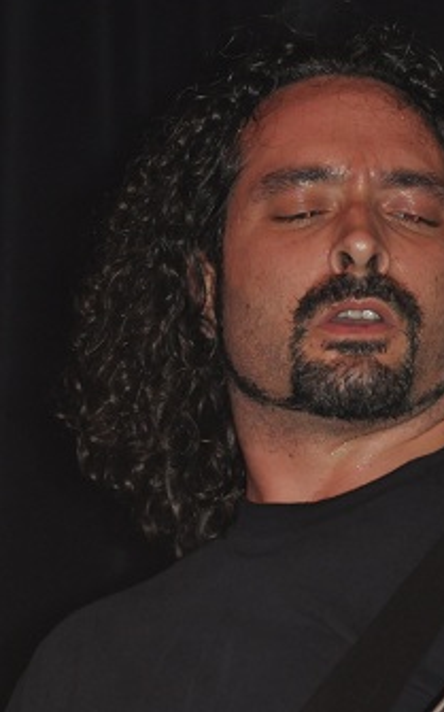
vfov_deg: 4.0
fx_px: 10100
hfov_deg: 2.5
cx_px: 358
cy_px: 248
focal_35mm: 521
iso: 800
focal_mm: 180
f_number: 6
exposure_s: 1/60
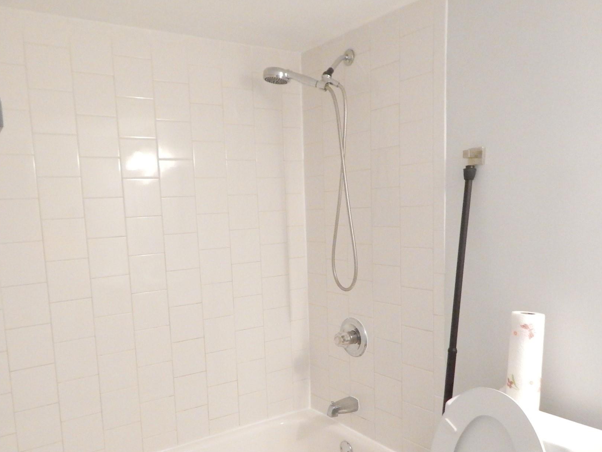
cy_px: 272
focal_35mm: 29
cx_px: 262
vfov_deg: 47.9
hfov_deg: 61.4
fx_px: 504
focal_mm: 4
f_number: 3
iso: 1600
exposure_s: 1/80
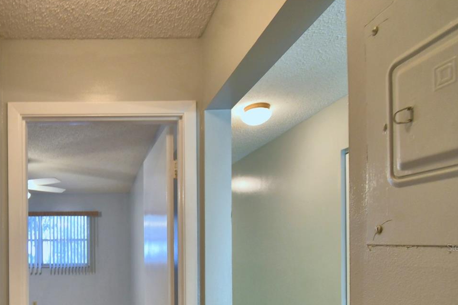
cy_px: 247
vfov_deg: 48.2
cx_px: 108
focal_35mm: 25
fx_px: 318
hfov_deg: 66.5
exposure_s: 1/40
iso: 400
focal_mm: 10
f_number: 4.5
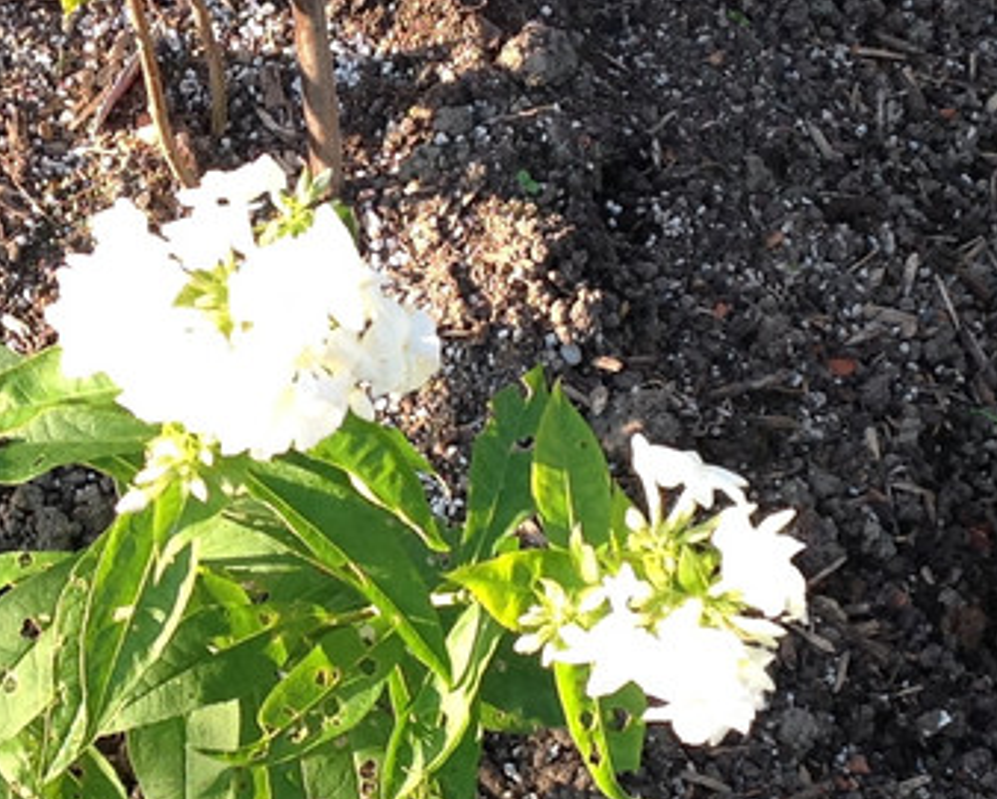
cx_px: 205
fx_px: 3190
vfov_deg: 14.3
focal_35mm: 108
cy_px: 416
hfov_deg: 17.6
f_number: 2.4
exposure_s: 1/221
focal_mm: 4.28
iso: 50
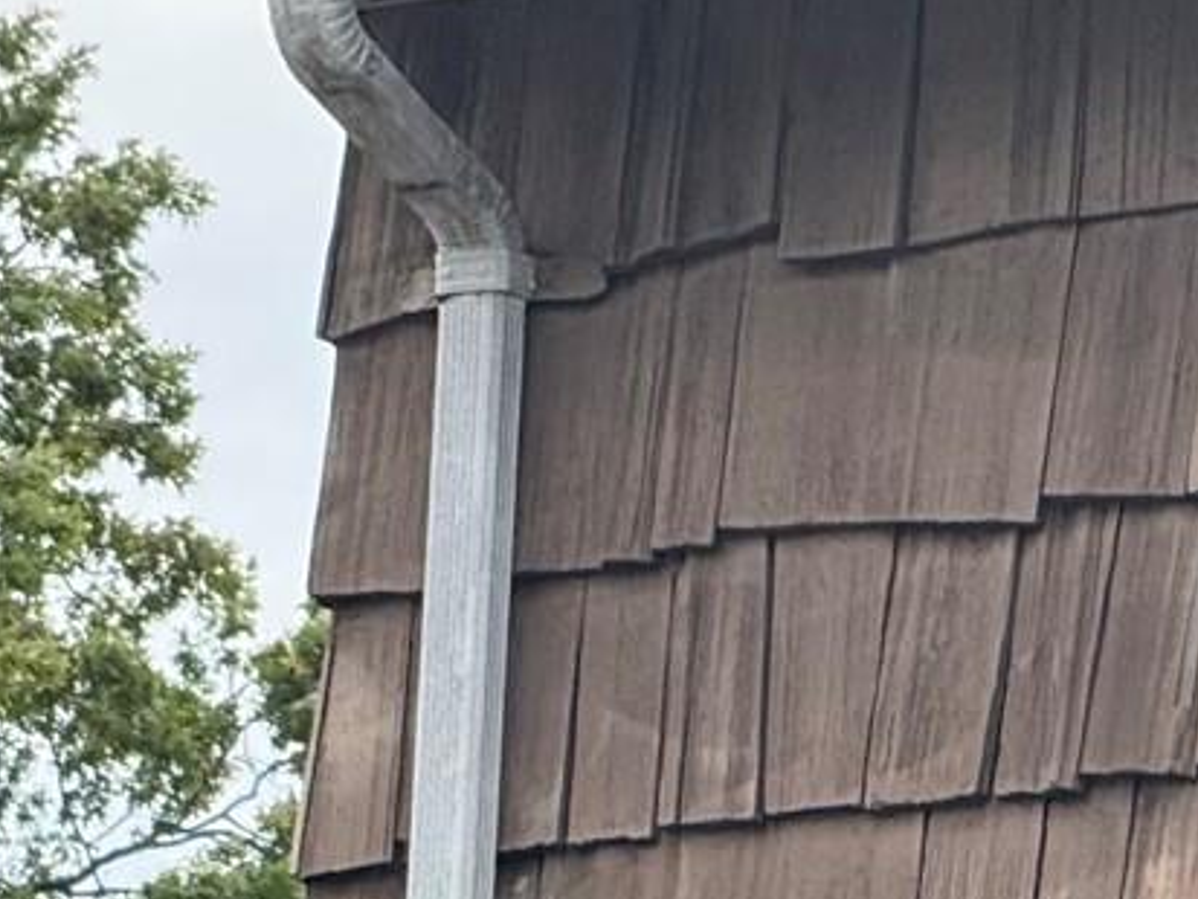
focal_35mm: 595
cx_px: 1311
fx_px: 20598
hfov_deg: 3.3
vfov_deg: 2.5
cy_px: 1476
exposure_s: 1/680
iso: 64
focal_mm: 15.66
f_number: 2.8
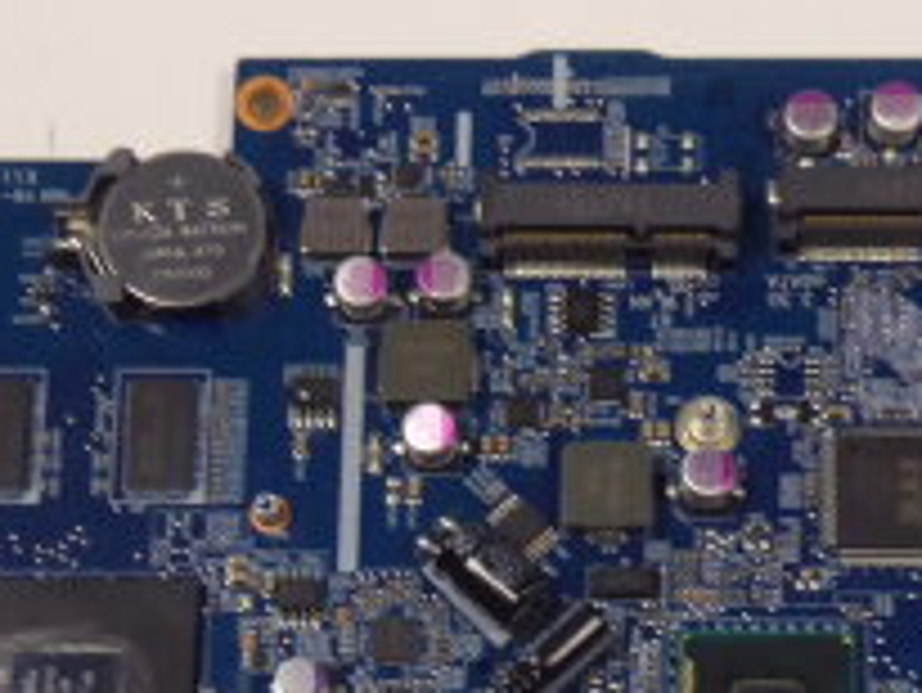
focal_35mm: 73
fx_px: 1945
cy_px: 927
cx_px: 499
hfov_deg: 26.7
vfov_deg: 18.6
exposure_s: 1/60
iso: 320
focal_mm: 4.3
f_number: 3.3
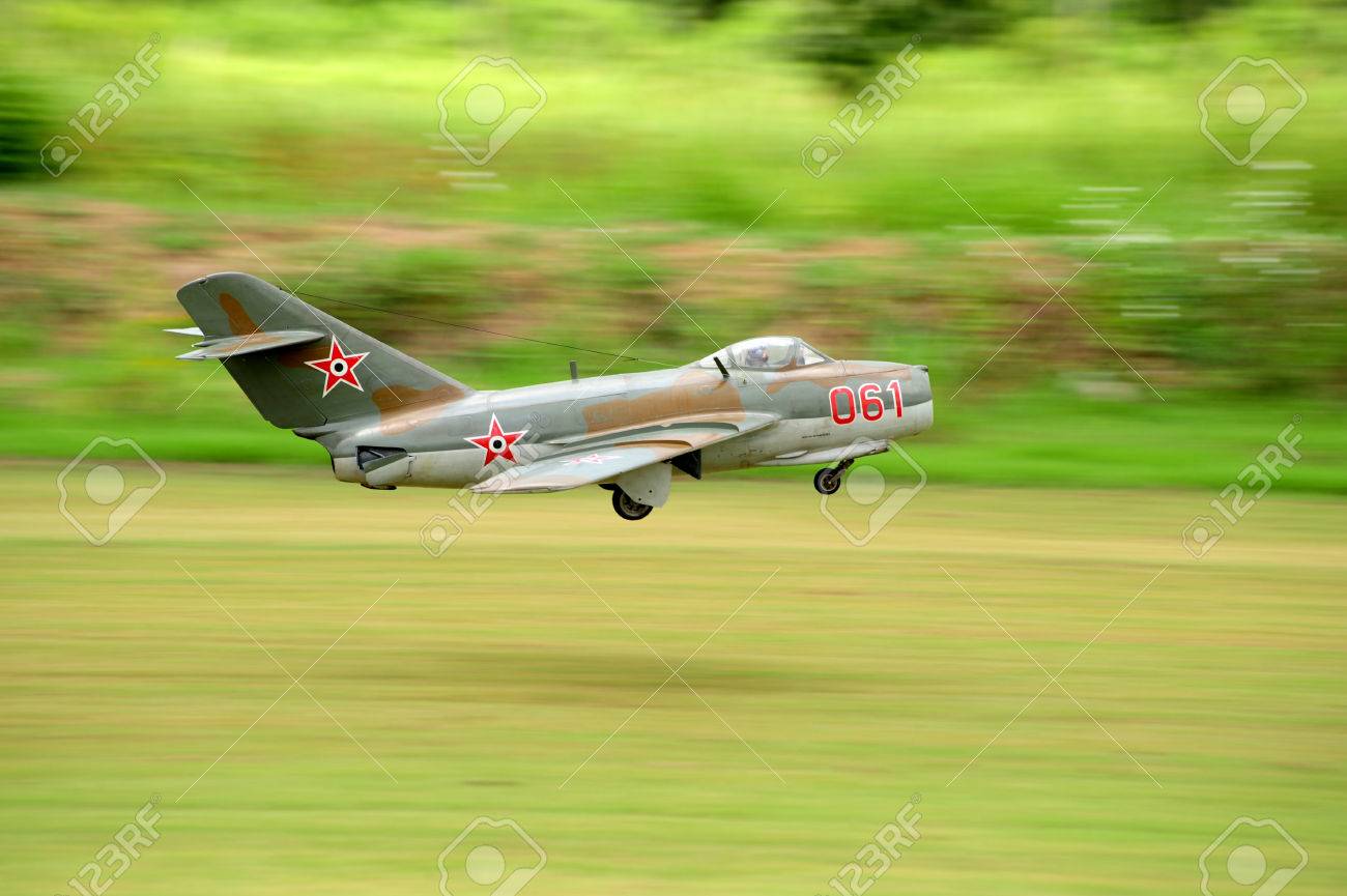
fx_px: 8226
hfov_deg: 9.4
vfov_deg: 6.2
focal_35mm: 220
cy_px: 448
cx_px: 674
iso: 200
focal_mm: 220
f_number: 10
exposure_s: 1/125
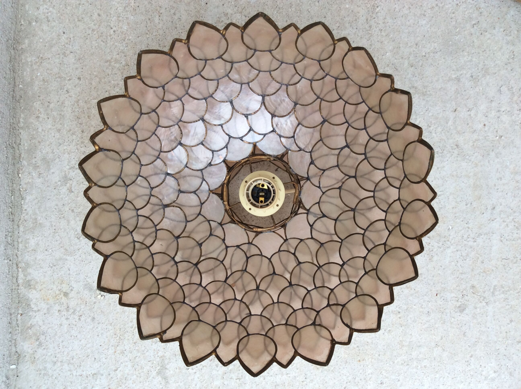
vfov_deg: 44.1
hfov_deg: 56.9
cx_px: 260
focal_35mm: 32
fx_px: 481
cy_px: 194
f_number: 2.4
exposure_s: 1/217
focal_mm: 3.3
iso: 32
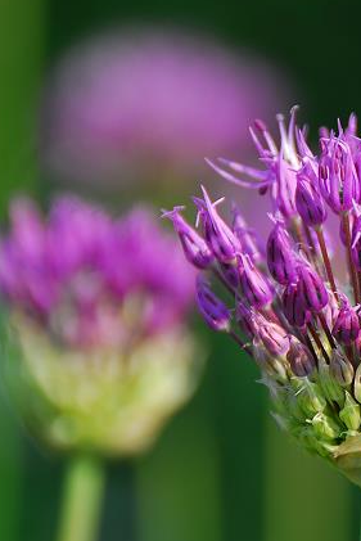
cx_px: 428
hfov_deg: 2.8
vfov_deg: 4.2
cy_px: 252
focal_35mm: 493
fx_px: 7409
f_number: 6.3
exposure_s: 1/160
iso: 100
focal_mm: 170
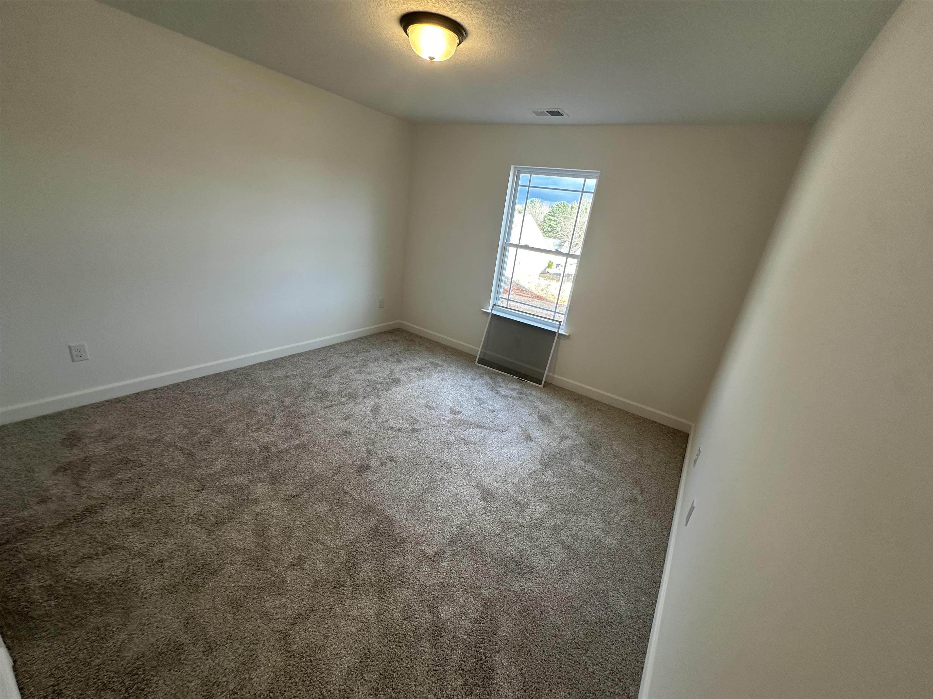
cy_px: 350
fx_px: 377
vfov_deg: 85.7
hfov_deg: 102.1
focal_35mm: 14
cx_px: 466
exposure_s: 1/120
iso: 160
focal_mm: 2.22
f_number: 2.2
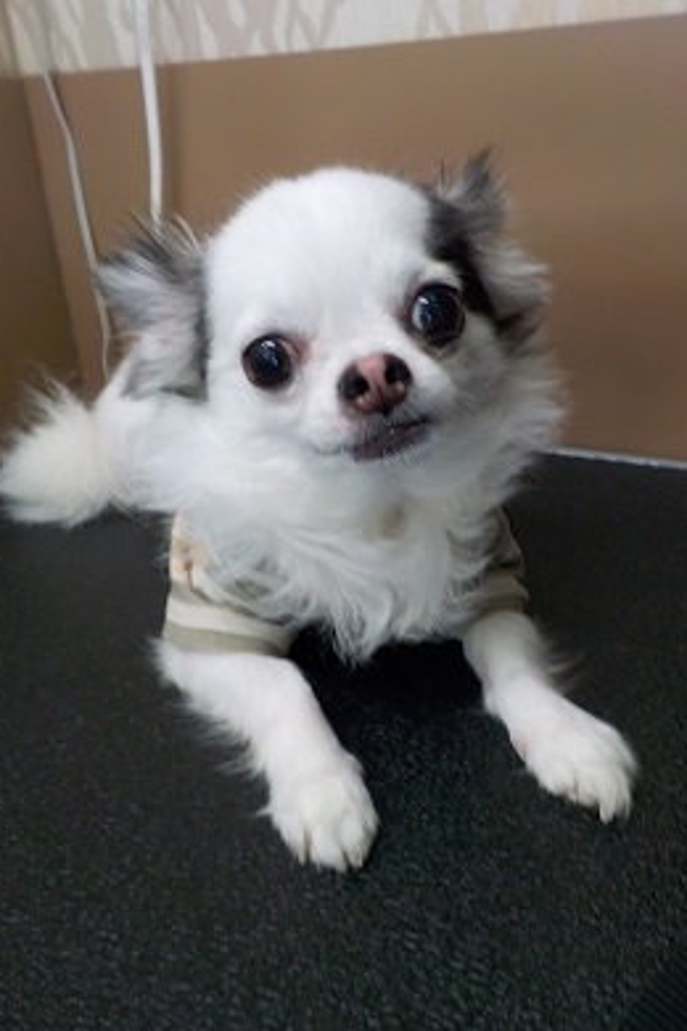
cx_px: 378
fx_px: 916
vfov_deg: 58.7
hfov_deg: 41.1
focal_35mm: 32
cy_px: 508
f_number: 3.3
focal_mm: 4.1
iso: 220
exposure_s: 1/30
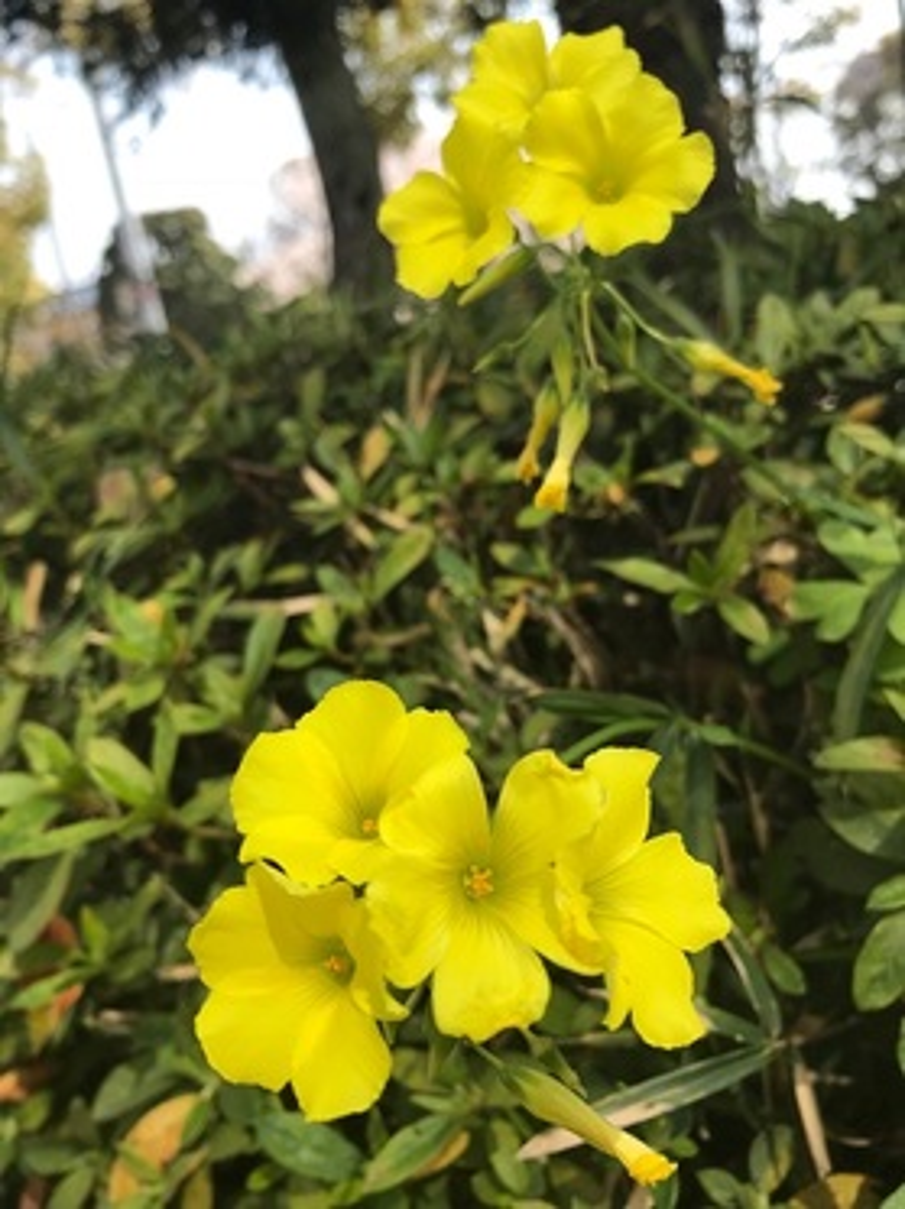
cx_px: 452
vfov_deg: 63.5
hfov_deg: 49.7
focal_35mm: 28
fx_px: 978
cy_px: 604
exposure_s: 1/772
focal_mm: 3.99
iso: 20
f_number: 1.8
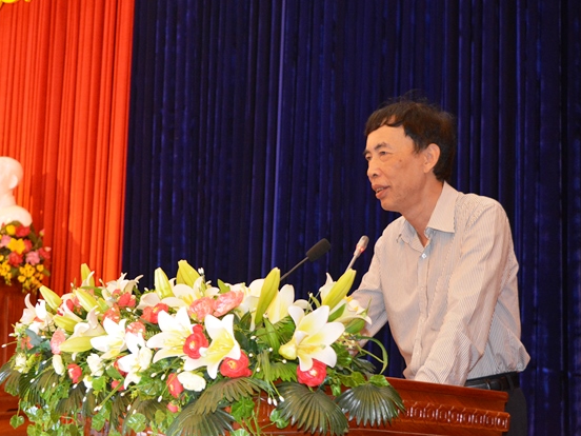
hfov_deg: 32.9
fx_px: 983
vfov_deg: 25.0
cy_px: 216
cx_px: 261
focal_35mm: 59
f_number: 4.5
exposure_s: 1/60
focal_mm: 35
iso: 3200
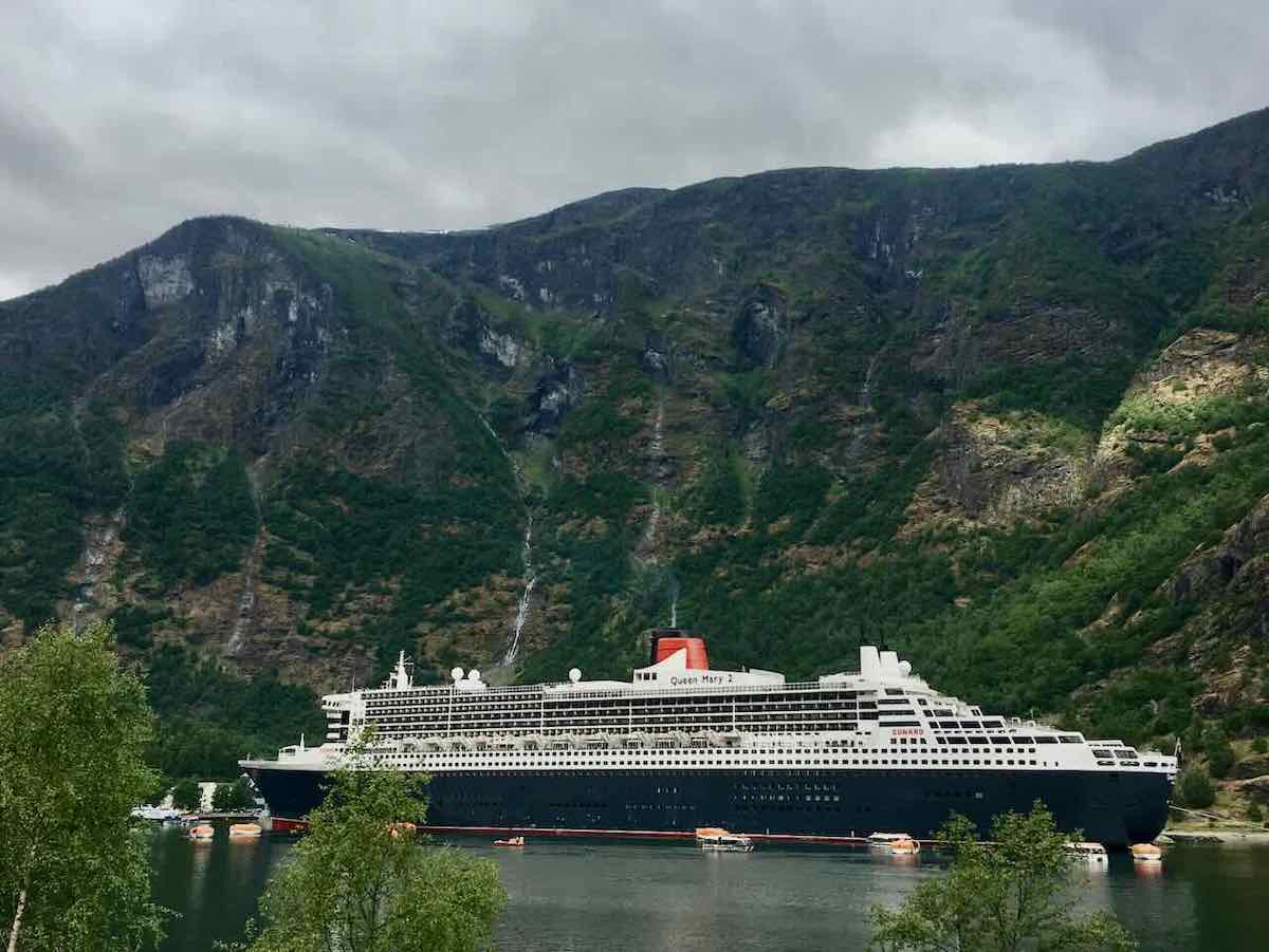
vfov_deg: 48.3
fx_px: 1064
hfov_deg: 61.6
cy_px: 476
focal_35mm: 29
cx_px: 634
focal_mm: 4.15
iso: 25
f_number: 2.2
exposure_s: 1/950
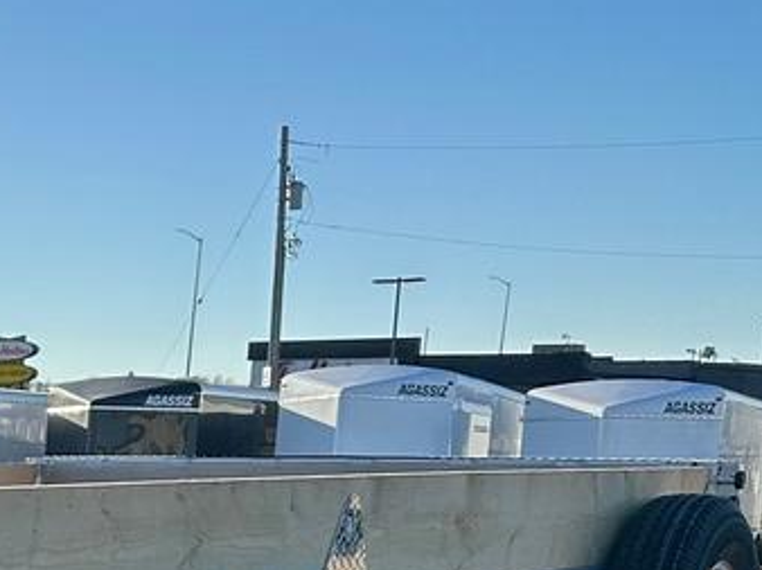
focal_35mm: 91
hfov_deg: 19.1
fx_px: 2002
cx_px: -349
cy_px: 854
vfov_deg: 15.0
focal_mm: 6.86
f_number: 1.78
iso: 80
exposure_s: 1/3472
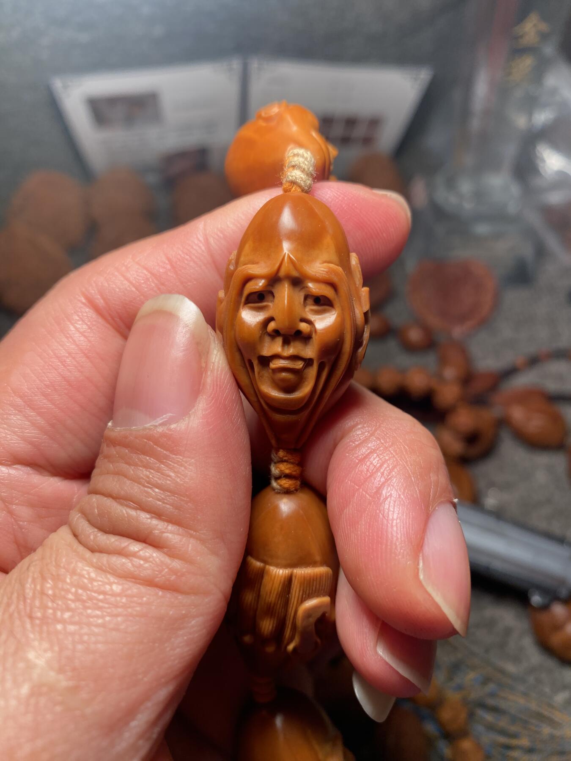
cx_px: 286
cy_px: 380
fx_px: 550
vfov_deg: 69.4
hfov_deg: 54.9
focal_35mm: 25
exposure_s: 1/169
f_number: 1.8
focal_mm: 4.25
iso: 32
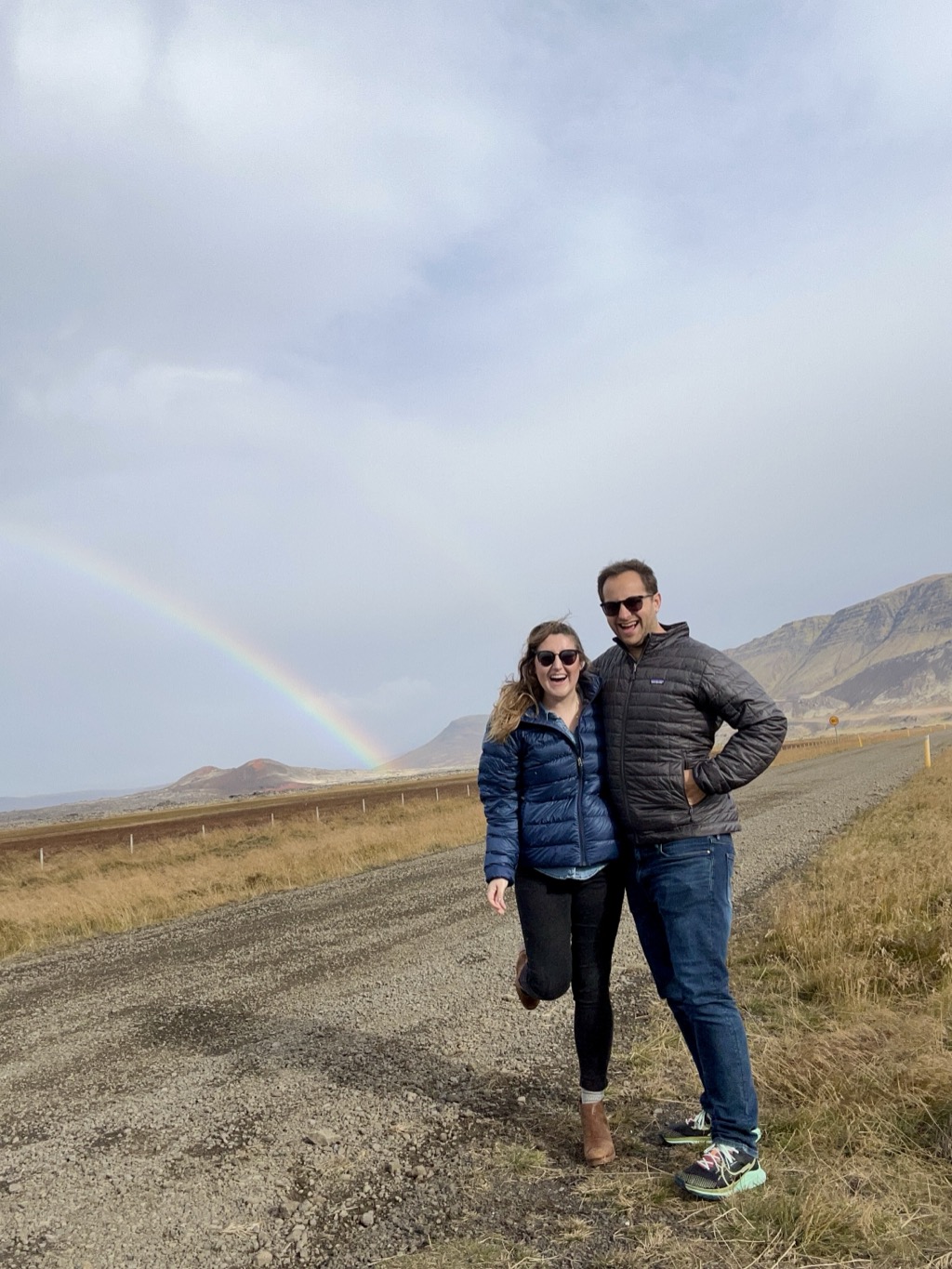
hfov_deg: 46.8
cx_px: 476
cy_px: 634
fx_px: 1100
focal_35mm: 30
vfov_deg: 60.0
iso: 25
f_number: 1.9
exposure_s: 1/1541
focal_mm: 2.69
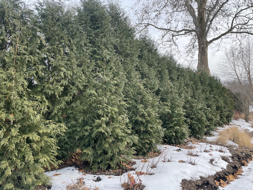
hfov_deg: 67.3
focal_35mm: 26
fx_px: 190
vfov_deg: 53.1
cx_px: 126
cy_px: 95
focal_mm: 4.2
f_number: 1.6
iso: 32
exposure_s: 1/445
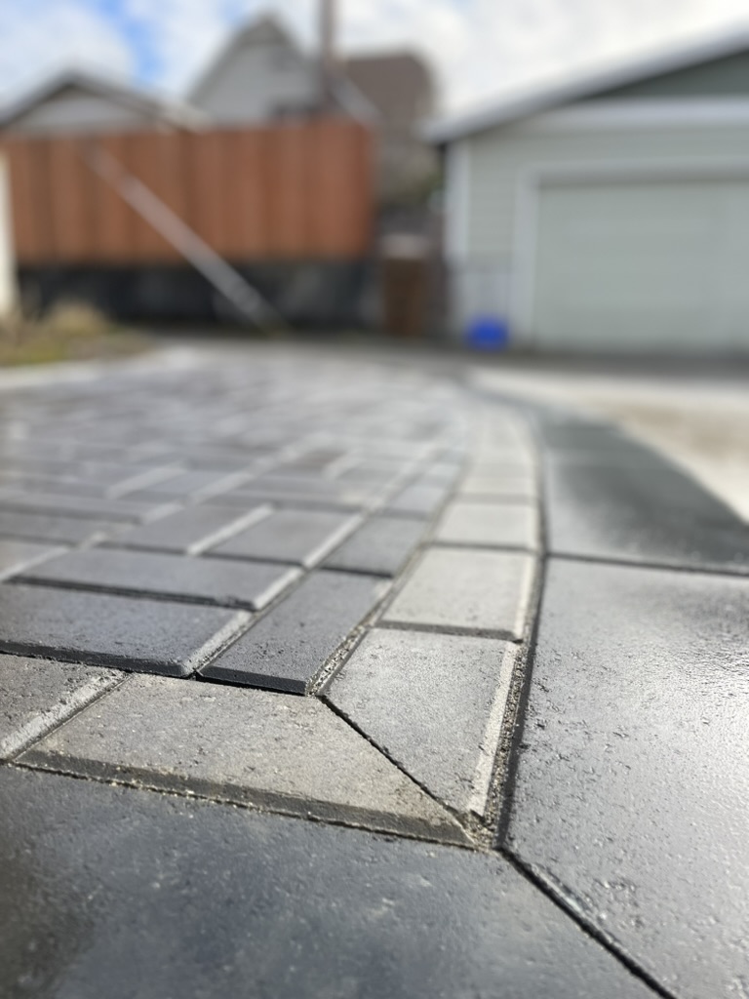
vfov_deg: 67.3
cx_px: 374
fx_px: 750
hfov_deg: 53.1
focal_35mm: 26
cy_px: 500
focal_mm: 5.1
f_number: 1.6
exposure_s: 1/874
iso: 50
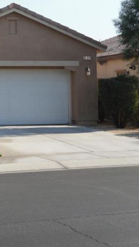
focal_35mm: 87
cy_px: 85
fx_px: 571
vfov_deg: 24.4
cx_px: -83
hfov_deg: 13.0
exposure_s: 1/125
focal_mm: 6.3
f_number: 8.2
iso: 80
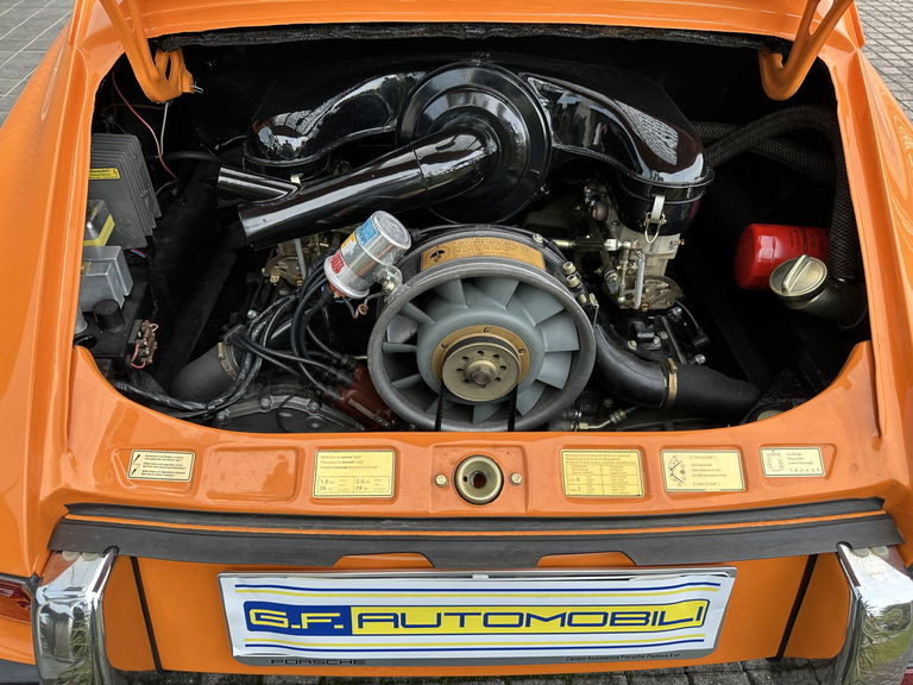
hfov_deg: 71.6
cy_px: 342
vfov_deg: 56.8
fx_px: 633
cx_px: 456
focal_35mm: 24
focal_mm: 6.86
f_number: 1.78
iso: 80
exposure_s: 1/121
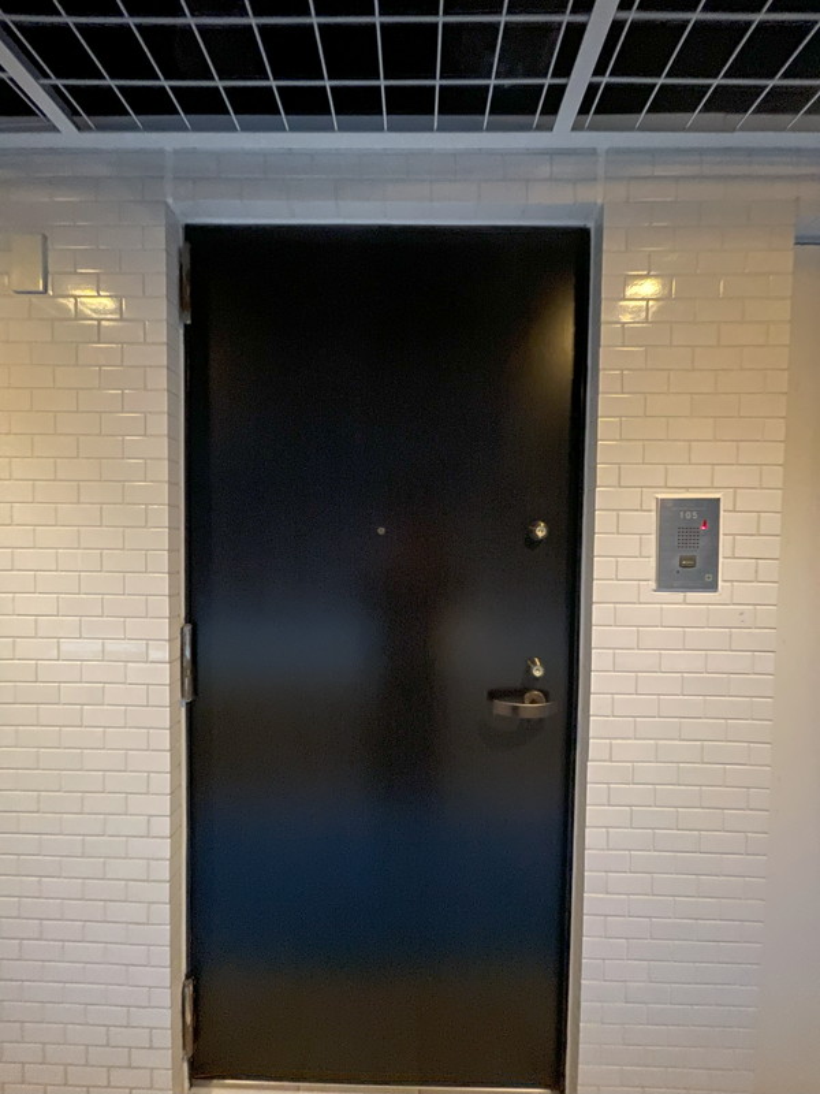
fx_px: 442
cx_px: 410
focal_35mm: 14
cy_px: 547
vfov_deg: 102.1
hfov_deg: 85.7
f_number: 2.4
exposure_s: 1/8
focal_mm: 1.54
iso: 1250
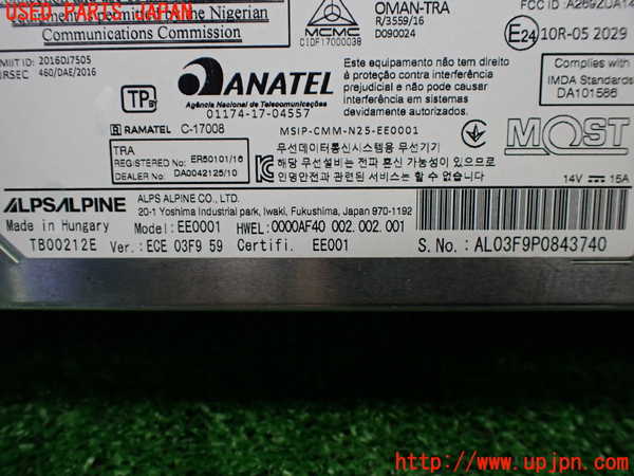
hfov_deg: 60.0
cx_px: 317
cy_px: 238
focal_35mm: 30
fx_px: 549
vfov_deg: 46.8
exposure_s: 1/125
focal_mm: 5.4
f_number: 2.3
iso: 250
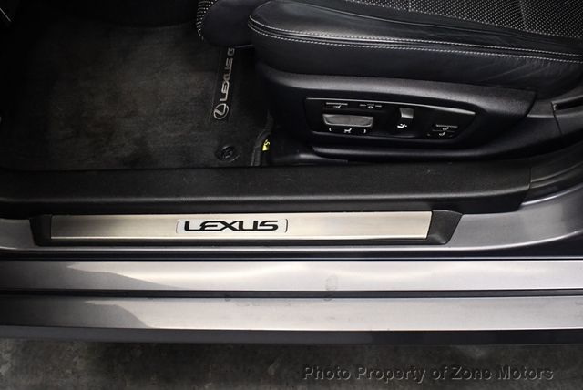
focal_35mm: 42
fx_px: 681
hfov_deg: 46.4
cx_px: 292
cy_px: 195
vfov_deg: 32.0
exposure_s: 1/125
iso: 2800
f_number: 3.8
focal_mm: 21
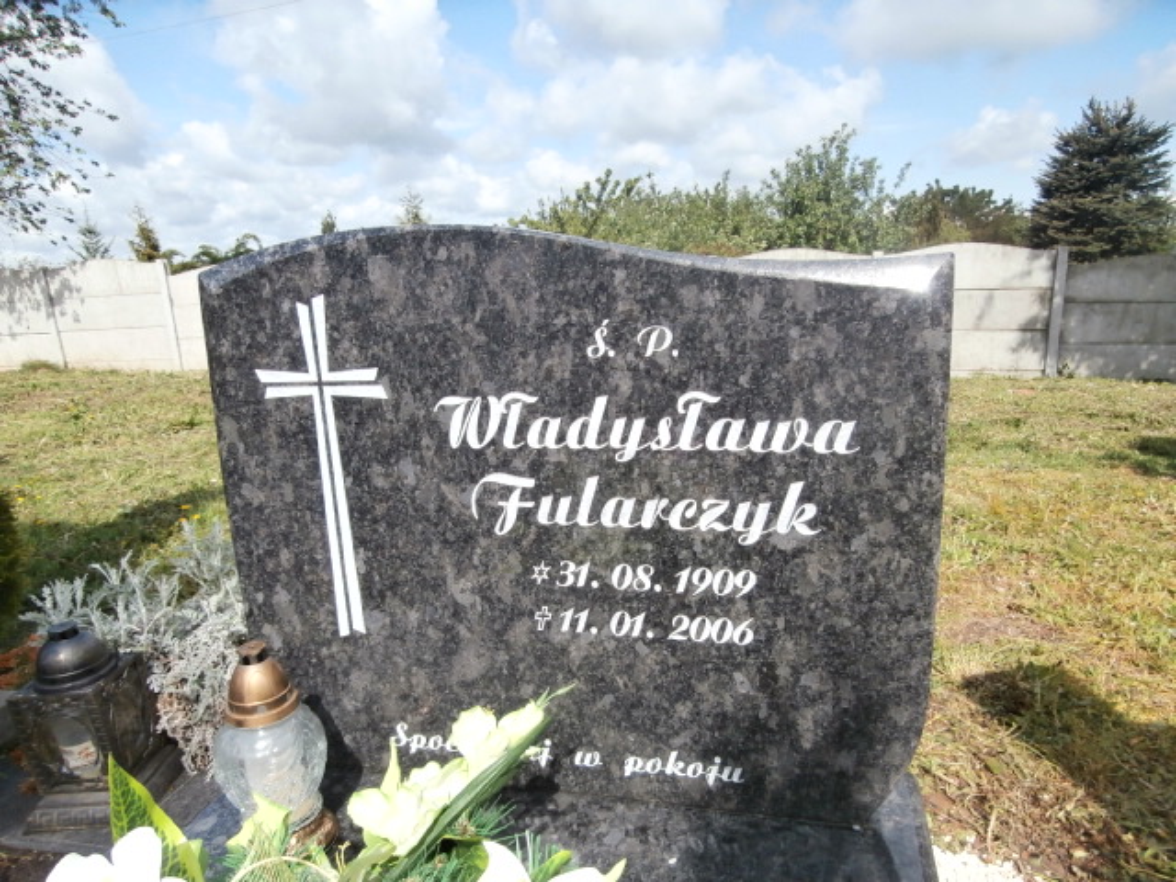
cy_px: 441
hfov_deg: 71.6
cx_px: 588
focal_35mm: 24
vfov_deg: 56.8
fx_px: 815
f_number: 3
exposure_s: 1/800
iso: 100
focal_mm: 4.2
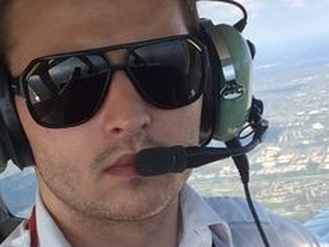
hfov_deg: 27.8
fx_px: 665
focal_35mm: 70
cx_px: 144
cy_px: 204
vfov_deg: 20.7
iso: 50
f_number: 2.4
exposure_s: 1/416
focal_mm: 2.15
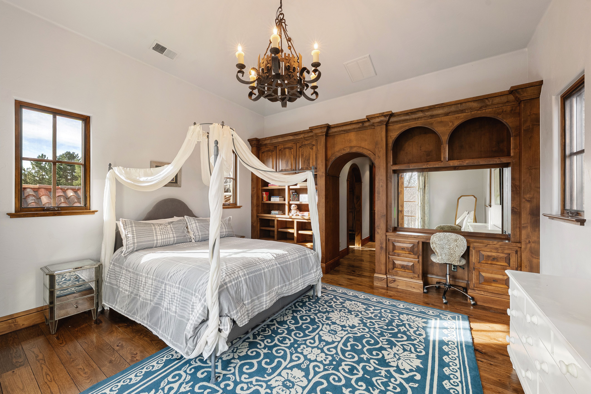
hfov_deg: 104.3
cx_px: 296
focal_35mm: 14
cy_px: 197
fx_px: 230
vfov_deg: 81.2
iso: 640
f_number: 9
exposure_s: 1/13
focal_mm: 14
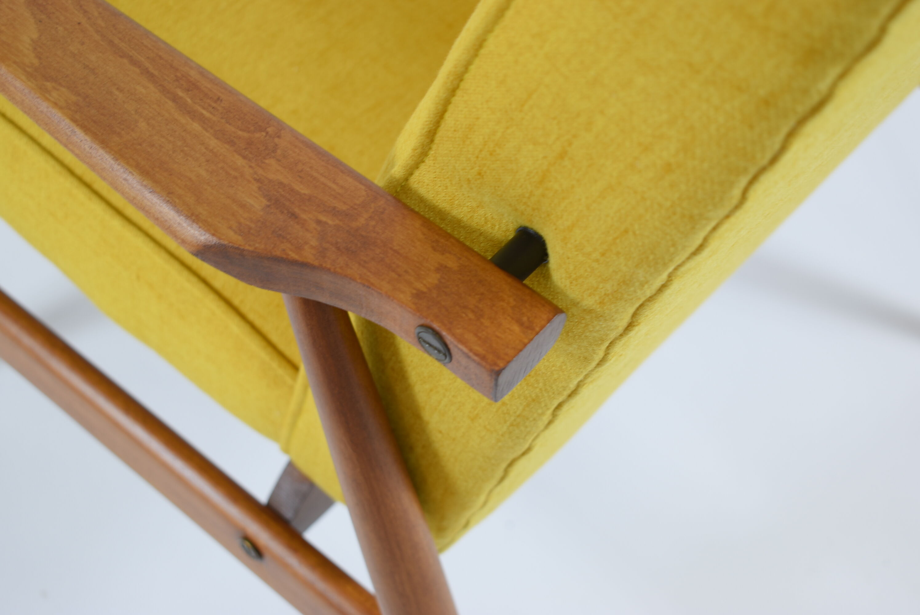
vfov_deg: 22.7
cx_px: 460
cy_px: 308
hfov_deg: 33.4
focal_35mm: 60
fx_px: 1534
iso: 100
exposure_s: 1/10
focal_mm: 40
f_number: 5
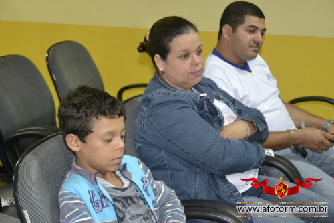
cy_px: 112
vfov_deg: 18.9
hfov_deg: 28.1
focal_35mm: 72
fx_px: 668
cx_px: 167
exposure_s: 1/60
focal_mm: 48
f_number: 4.8
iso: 2800
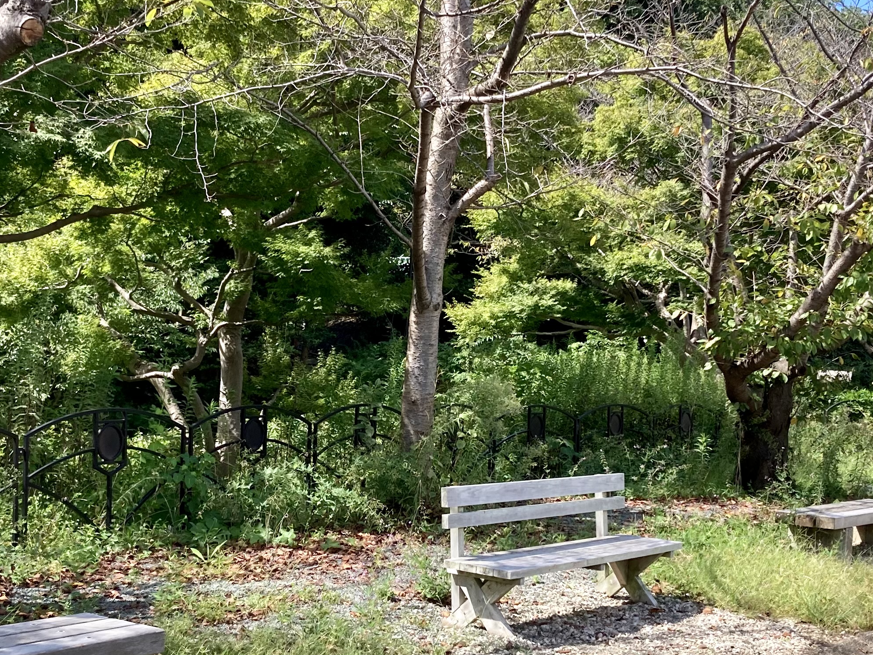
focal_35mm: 57
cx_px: 408
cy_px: 442
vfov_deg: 25.5
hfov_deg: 33.8
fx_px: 1437
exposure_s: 1/716
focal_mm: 3.99
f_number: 1.8
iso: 20
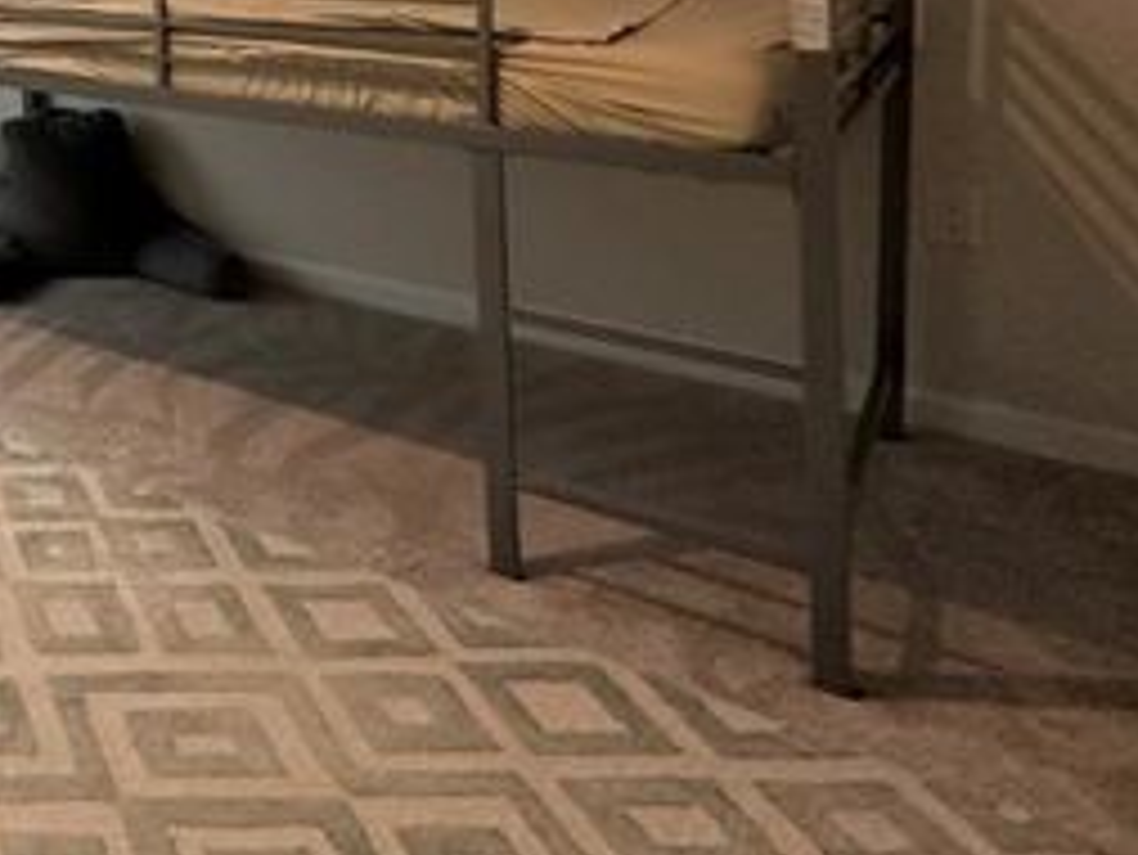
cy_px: -81
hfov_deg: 33.7
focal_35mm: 39
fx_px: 1283
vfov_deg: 32.5
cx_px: -362
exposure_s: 1/120
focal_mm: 2.22
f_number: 2.2
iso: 250
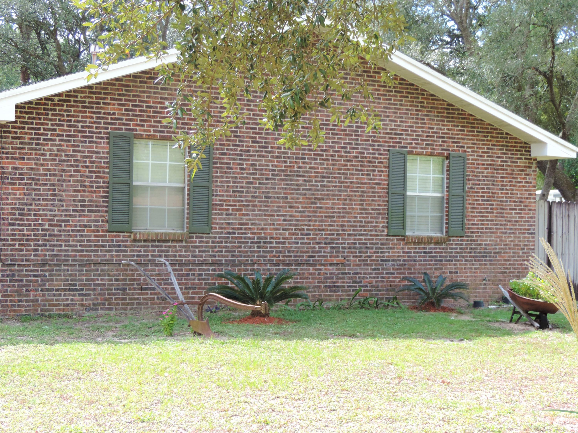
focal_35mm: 50
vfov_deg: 29.1
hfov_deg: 38.2
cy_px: 216
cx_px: 289
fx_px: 835
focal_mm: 8.9
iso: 80
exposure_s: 1/125
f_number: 3.6
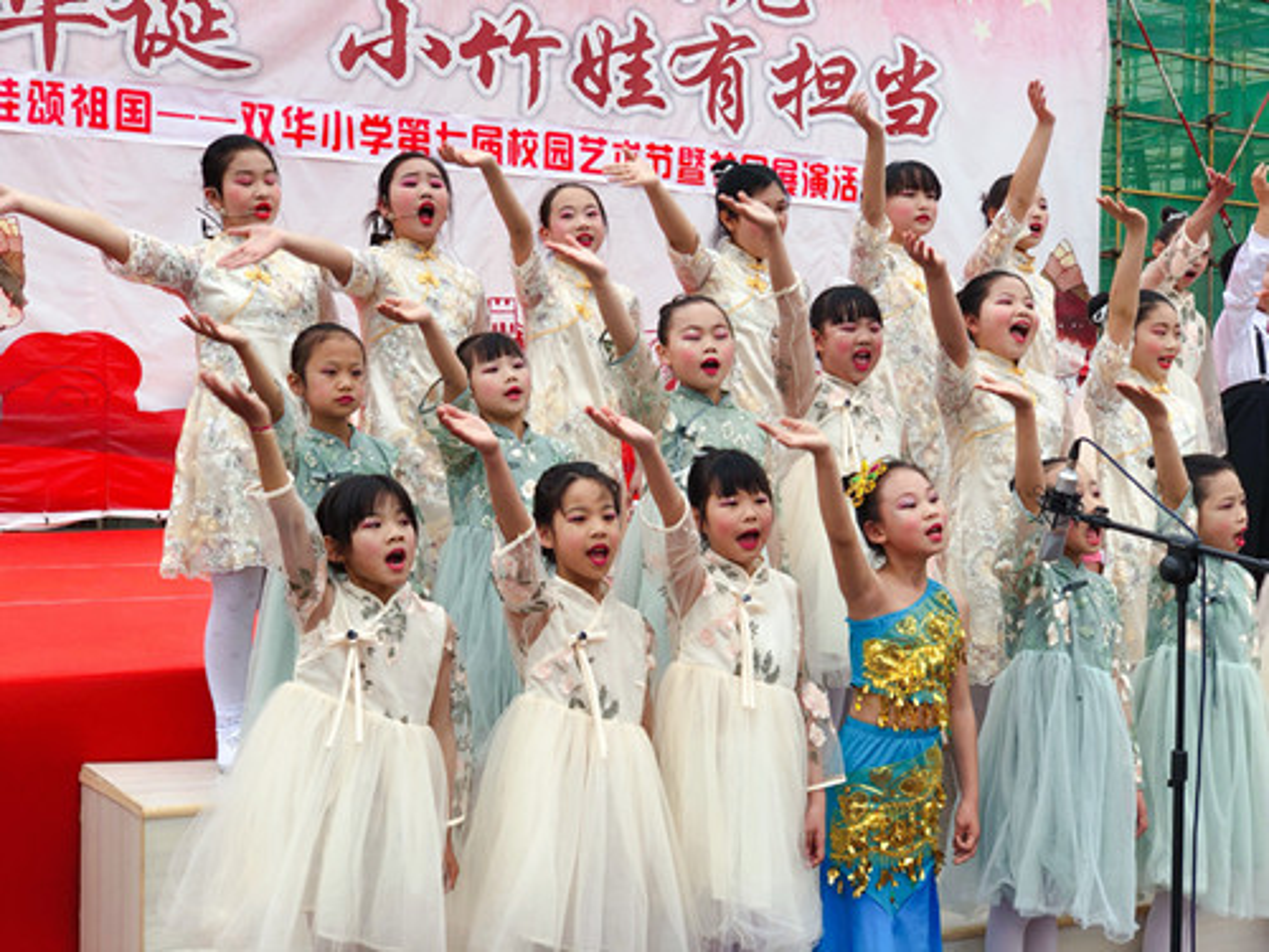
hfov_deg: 36.8
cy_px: 476
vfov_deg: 28.0
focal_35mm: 52
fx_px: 1906
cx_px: 634
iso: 16
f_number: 2.4
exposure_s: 1/175
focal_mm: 6
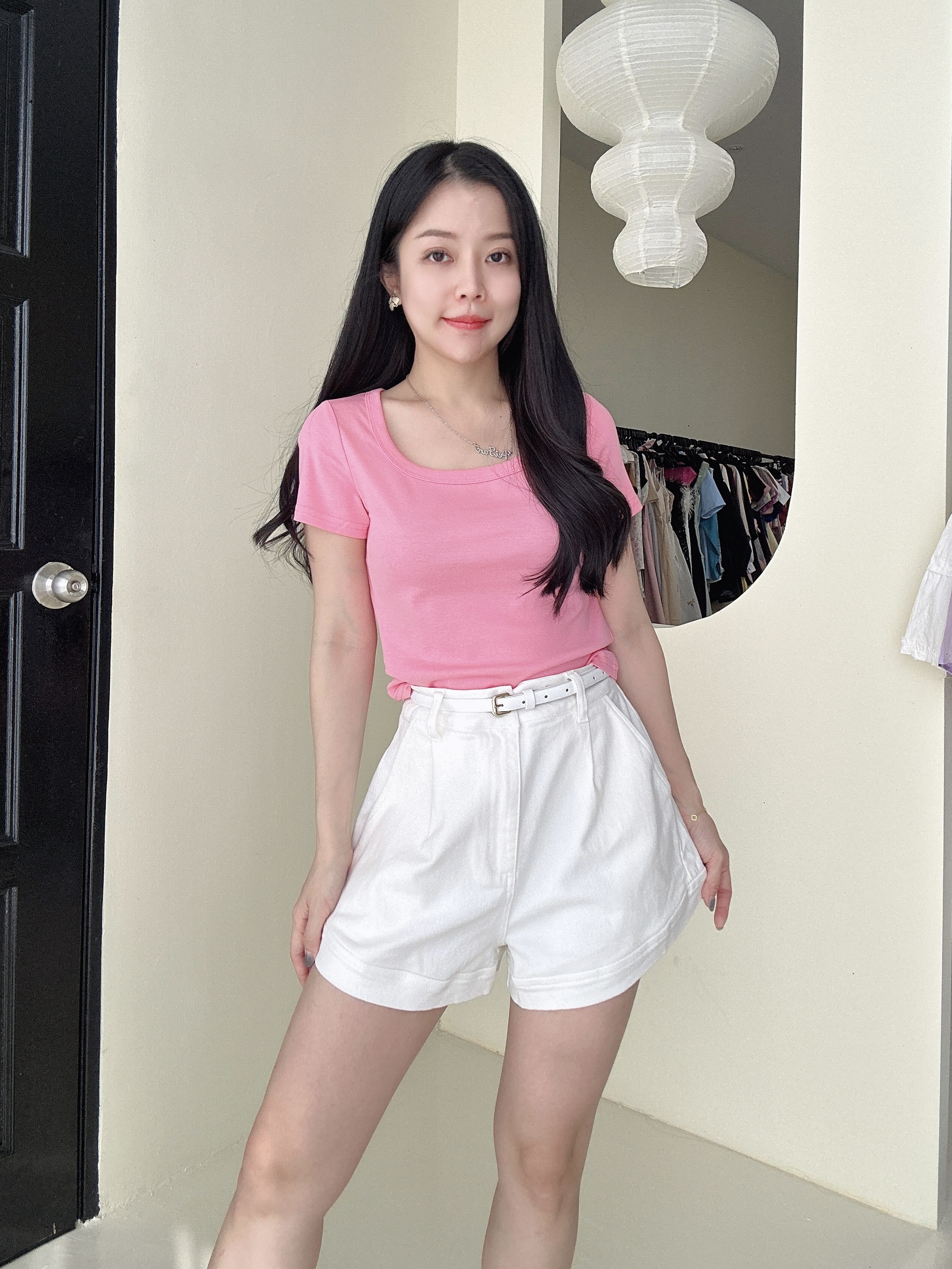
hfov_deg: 58.9
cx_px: 476
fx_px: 843
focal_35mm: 23
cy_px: 634
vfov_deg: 73.9
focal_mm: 2.69
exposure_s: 1/121
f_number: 1.9
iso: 80
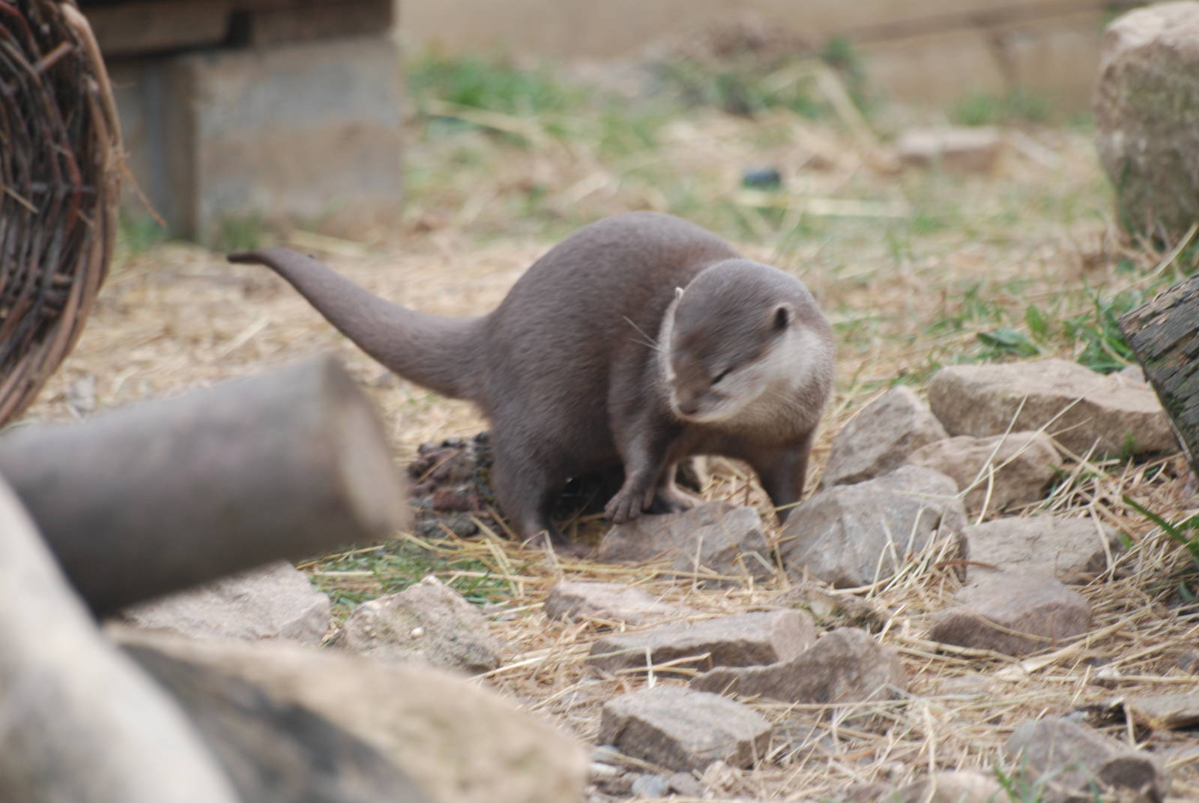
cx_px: 600
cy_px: 402
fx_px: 15005
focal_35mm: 450
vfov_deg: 3.1
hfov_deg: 4.6
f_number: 5.6
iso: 200
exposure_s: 1/125
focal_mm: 300
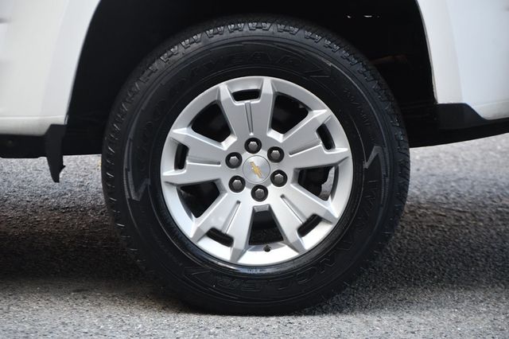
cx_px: 254
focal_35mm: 183
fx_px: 2586
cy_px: 170
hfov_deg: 11.2
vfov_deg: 7.5
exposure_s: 1/250
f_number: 4.8
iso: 800
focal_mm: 122
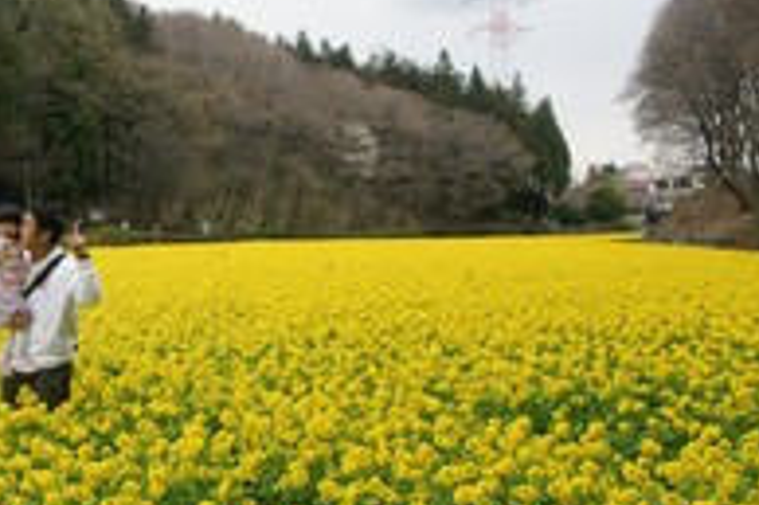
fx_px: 1095
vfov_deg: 25.9
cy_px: 264
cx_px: 117
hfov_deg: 36.5
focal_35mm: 52
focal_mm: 16
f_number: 5
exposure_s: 1/200
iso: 200
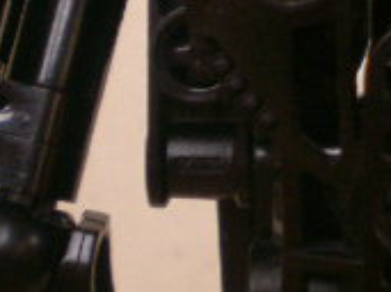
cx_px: 380
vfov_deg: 10.3
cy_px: -18
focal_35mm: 142
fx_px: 1603
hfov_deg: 13.7
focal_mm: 6.3
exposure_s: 1/126
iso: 136
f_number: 3.1
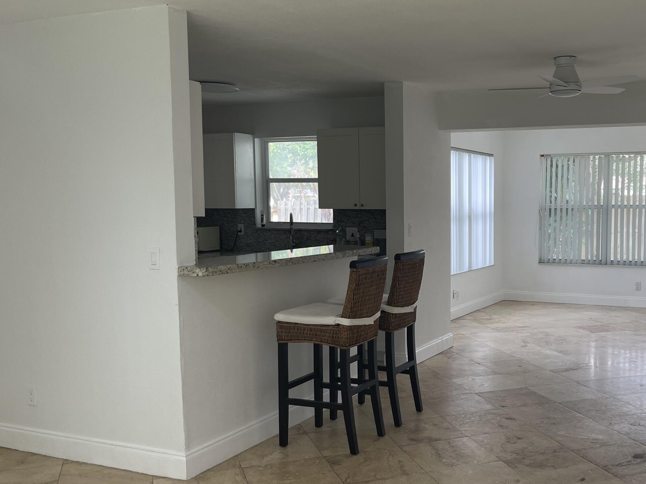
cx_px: 440
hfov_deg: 48.0
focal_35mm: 38
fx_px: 709
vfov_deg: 37.7
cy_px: 260
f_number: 1.6
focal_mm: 5.1
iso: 50
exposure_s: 1/121
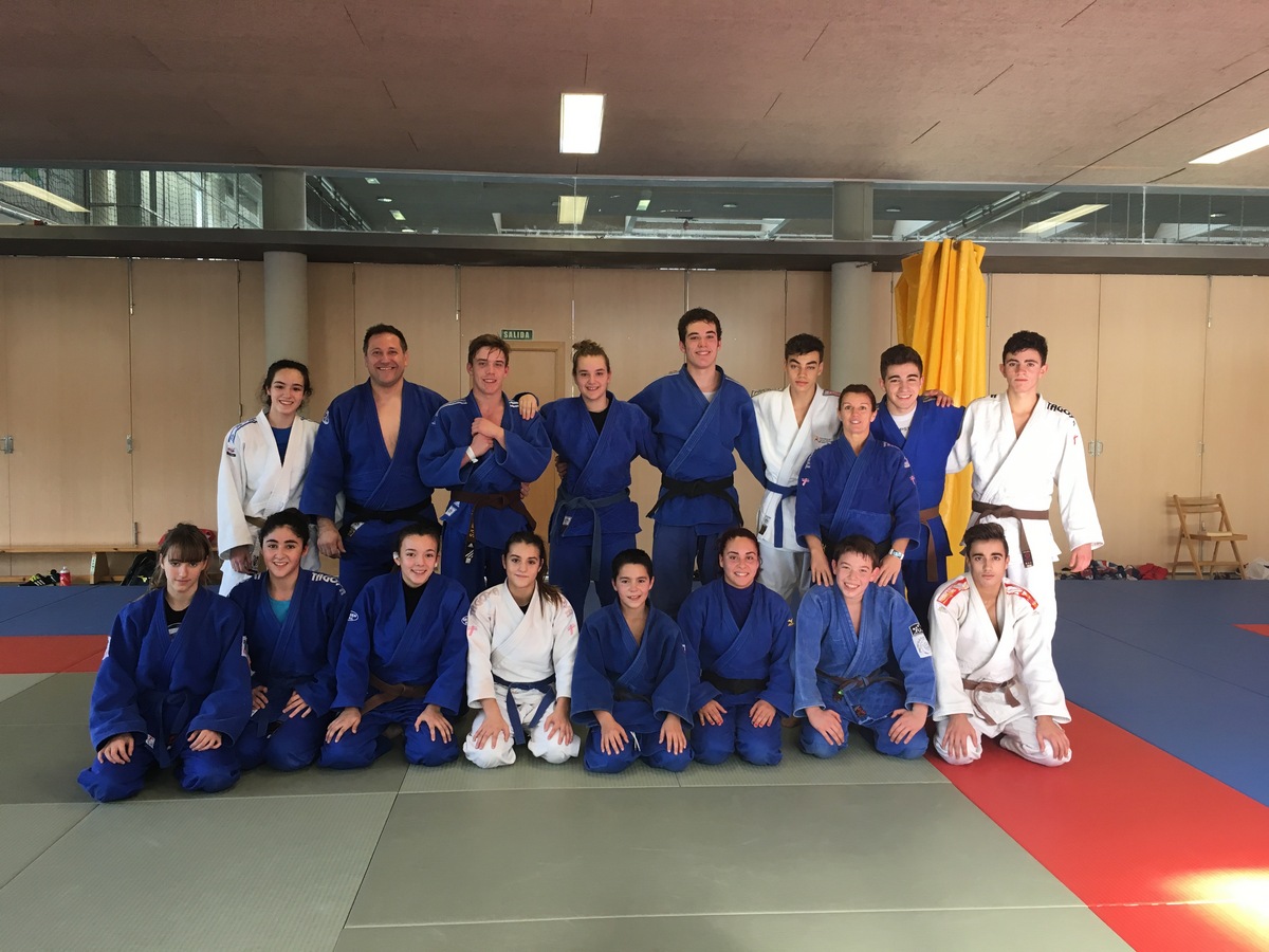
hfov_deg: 61.7
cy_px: 476
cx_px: 634
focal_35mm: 29
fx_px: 1063
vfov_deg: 48.2
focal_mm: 4.15
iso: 40
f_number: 2.2
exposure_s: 1/33
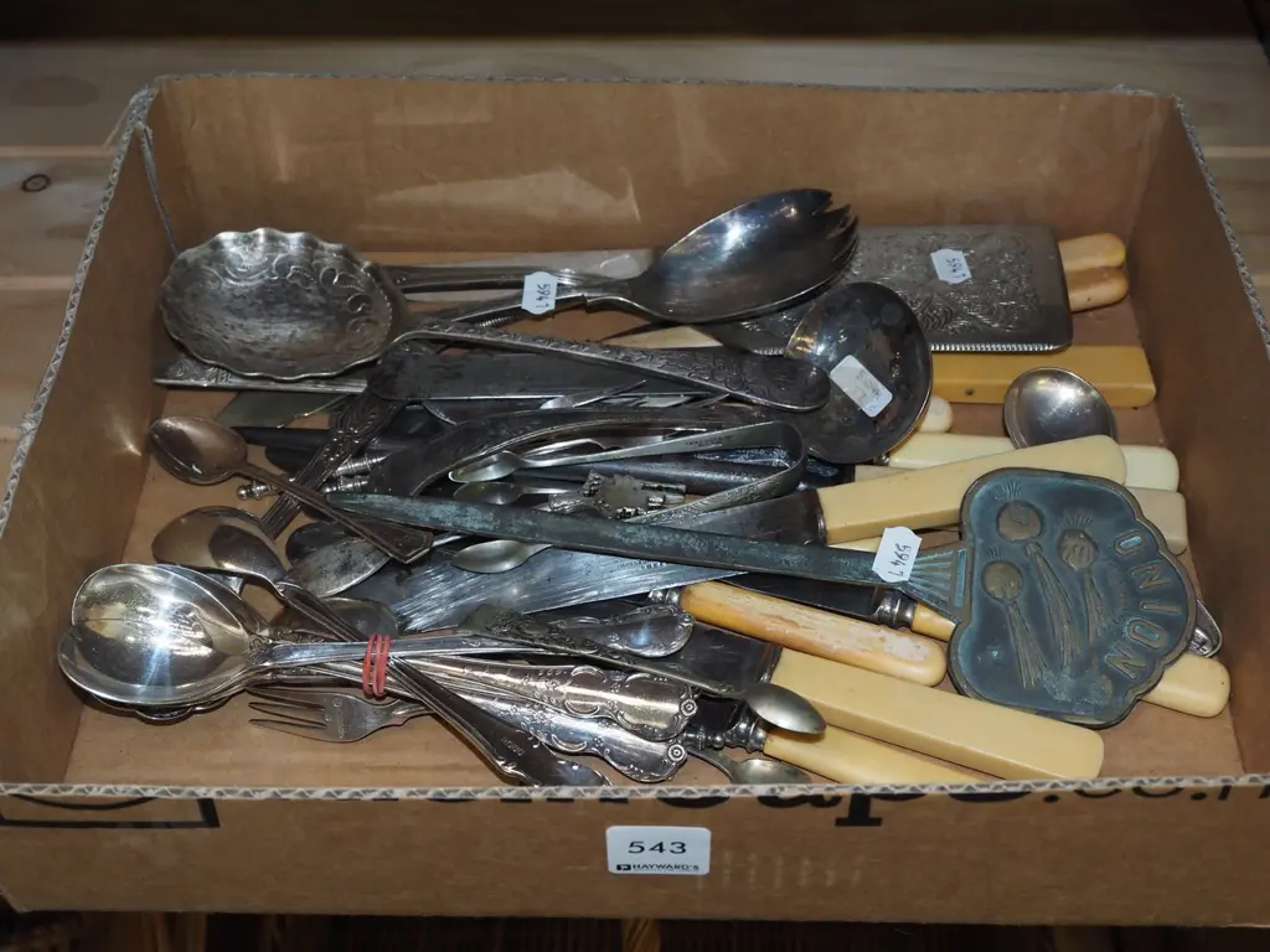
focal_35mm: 46
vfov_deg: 31.5
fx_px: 1688
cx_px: 635
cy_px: 476
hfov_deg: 41.2
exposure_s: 1/160
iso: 1600
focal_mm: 23
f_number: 5.6
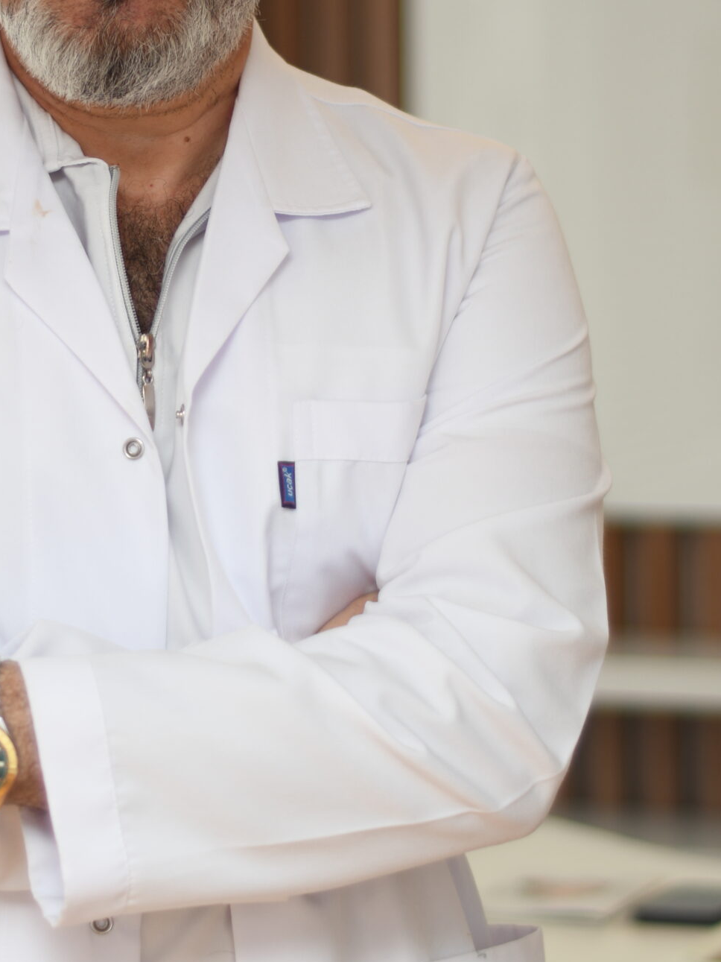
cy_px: 268
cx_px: 215
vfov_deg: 13.8
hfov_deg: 10.4
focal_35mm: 143
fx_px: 3972
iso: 100
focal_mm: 50
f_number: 1.8
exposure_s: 1/250
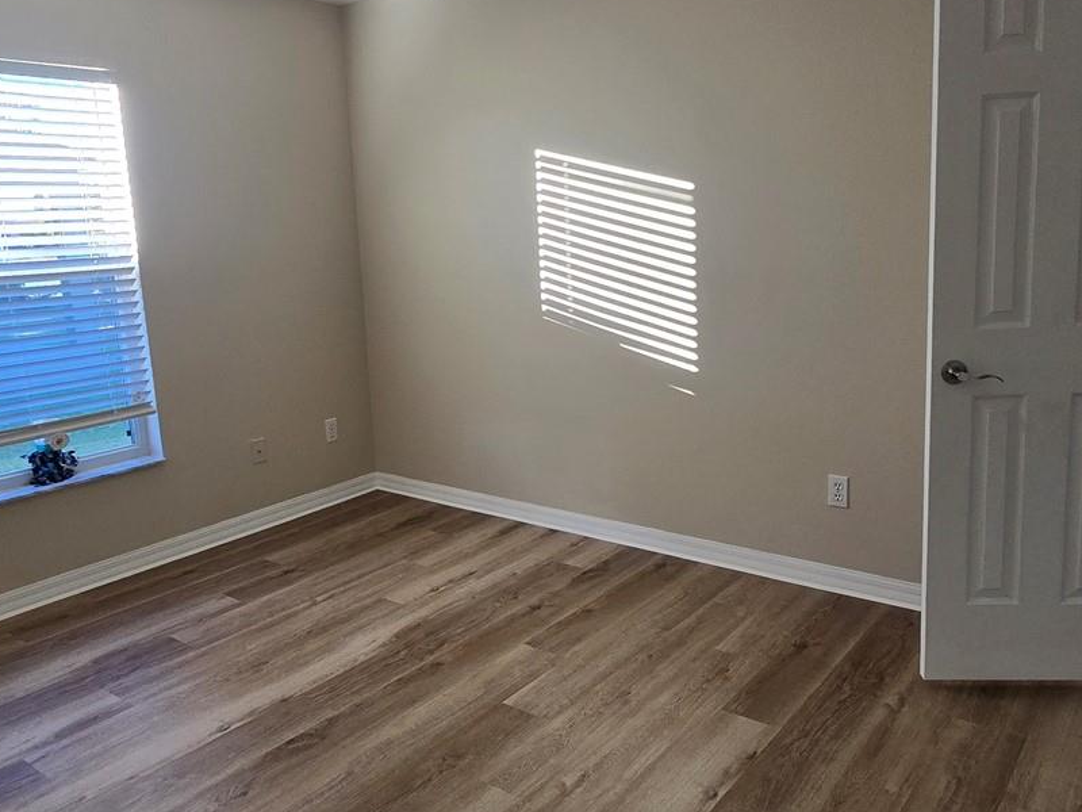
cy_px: 380
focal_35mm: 26
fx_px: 813
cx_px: 564
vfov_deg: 53.0
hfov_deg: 67.3
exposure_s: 1/120
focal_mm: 2.2
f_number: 2.2
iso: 80
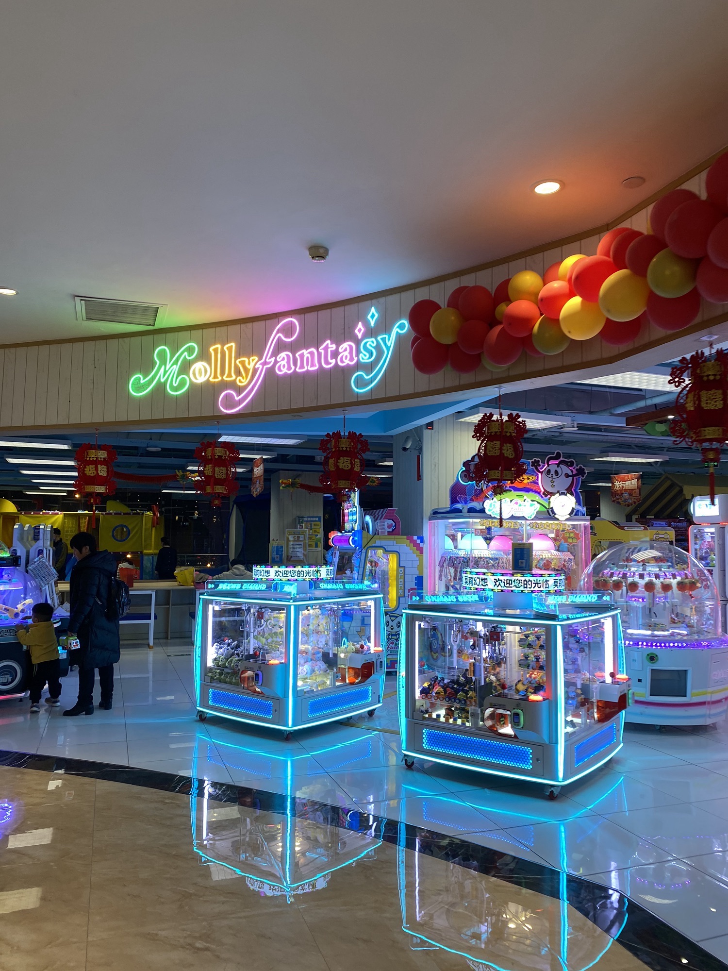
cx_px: 364
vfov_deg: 67.3
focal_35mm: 26
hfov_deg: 53.1
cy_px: 486
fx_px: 729
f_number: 1.8
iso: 50
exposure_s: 1/100
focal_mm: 4.25
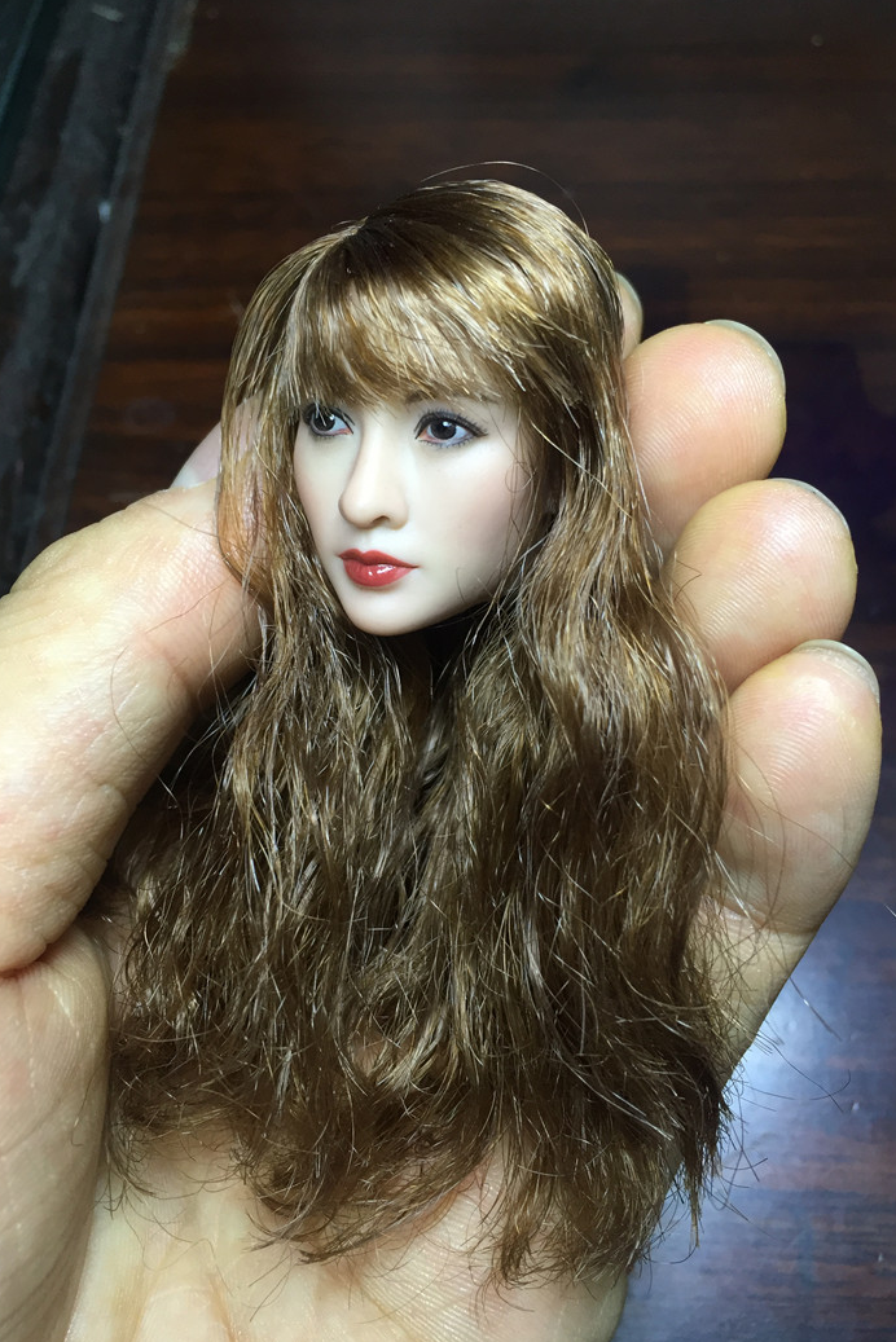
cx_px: 447
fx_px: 1156
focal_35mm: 31
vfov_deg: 60.3
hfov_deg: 42.4
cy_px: 661
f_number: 2.2
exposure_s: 1/40
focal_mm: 4.15
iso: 32
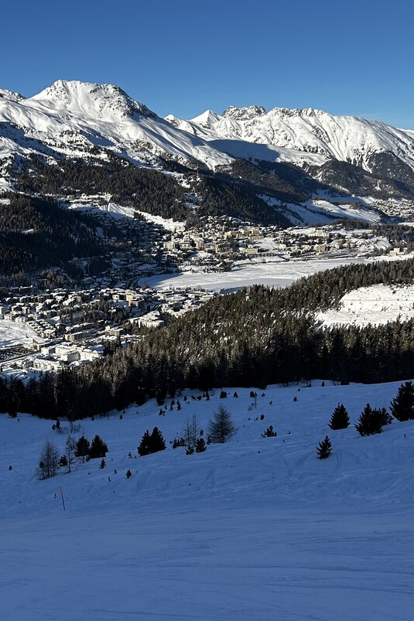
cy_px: 326
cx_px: 65
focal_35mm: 46
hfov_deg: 28.4
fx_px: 794
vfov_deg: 42.7
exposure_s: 1/3831
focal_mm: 5.7
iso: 50
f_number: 1.5
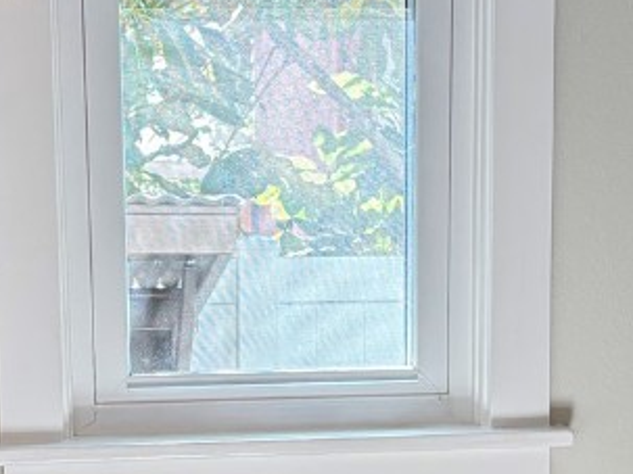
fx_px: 1609
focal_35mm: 88
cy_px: 376
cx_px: 251
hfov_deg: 22.2
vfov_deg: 16.7
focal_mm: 5.96
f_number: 1.6
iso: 160
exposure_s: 1/60
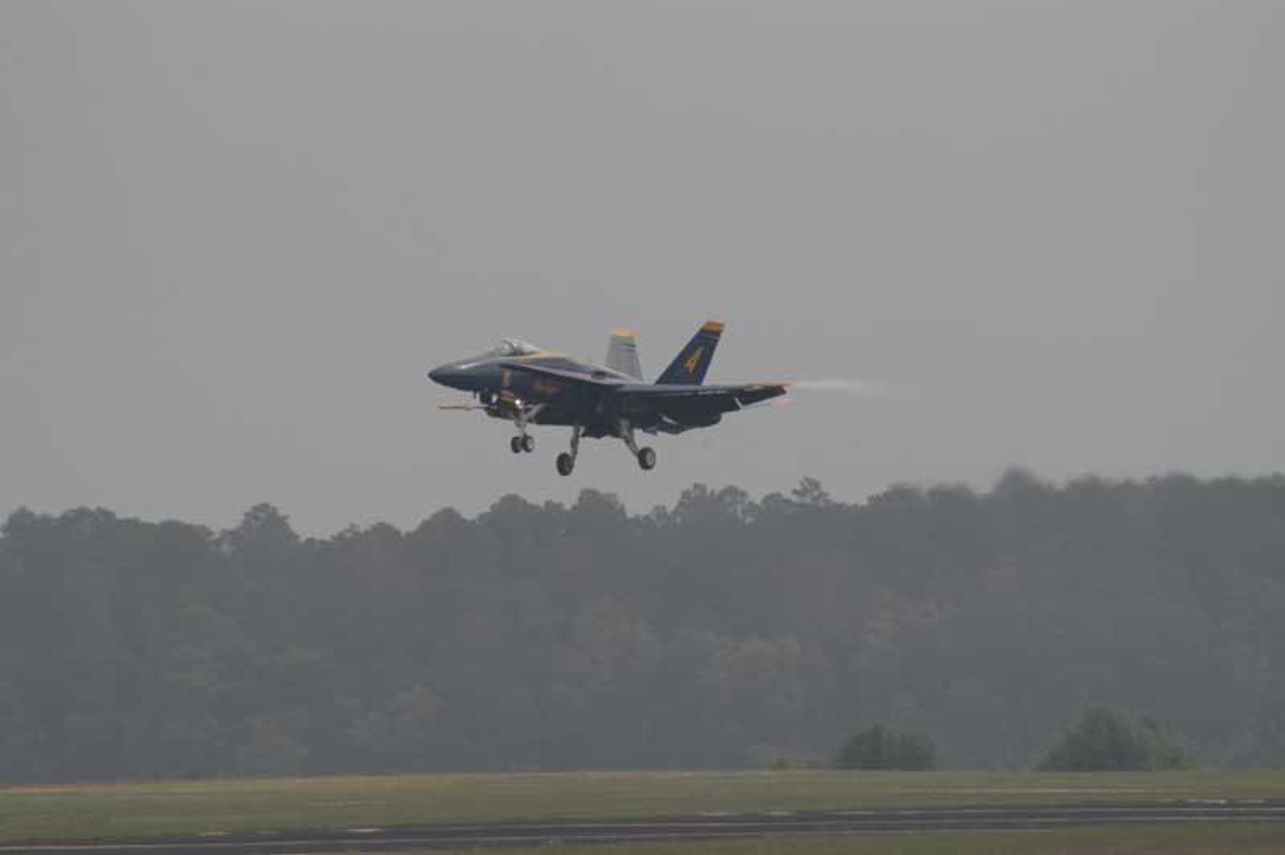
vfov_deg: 3.0
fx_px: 16049
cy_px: 428
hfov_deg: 4.6
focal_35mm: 450
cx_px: 642
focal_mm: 300
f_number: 6.3
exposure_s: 1/2500
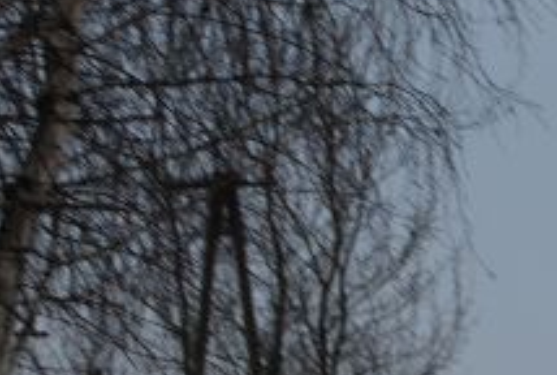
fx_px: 4777
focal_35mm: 308
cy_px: 281
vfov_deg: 4.5
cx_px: 830
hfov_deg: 6.6
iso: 100
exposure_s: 1/250
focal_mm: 55
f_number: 8
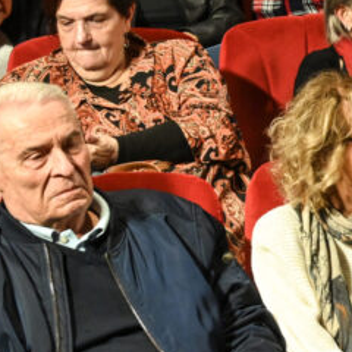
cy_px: -102
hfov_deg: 11.2
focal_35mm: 145
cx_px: 625
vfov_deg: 11.7
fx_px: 1668
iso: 4000
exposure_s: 1/125
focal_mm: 40
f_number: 5.6
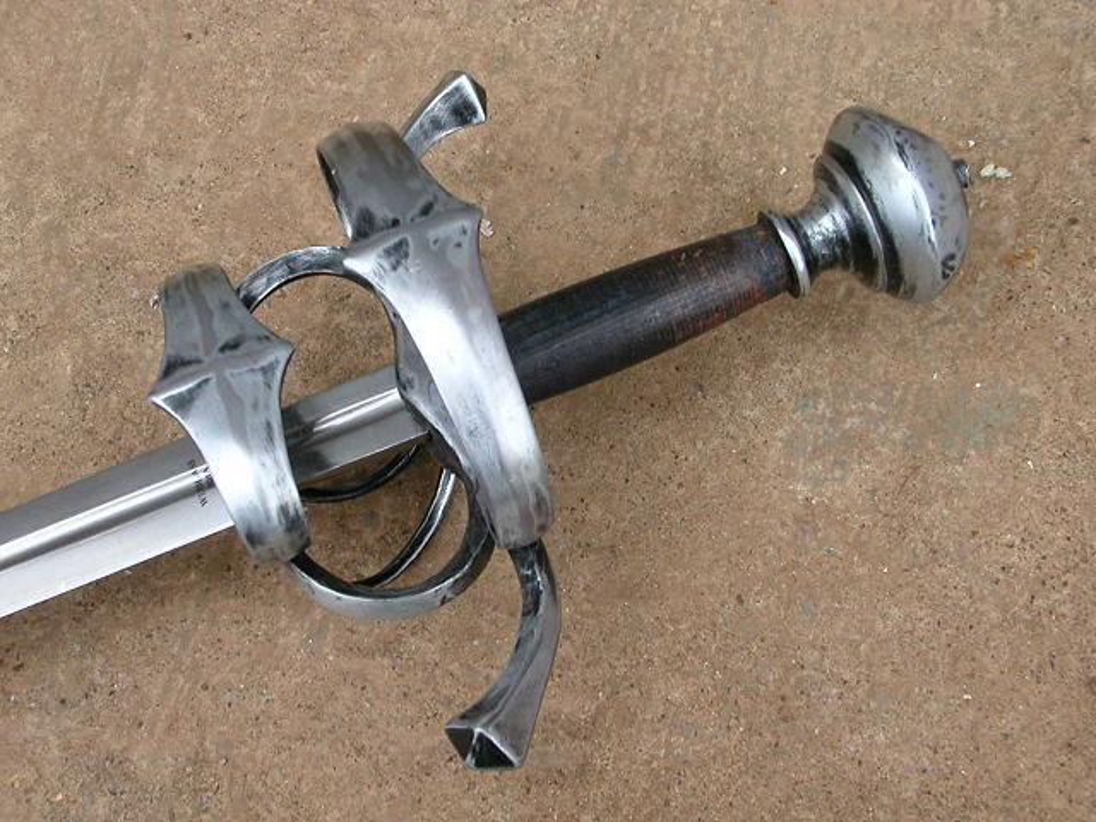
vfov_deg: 27.0
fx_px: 1710
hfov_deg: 35.5
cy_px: 411
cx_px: 548
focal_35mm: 54
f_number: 3.2
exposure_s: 1/75.6
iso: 100
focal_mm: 8.2
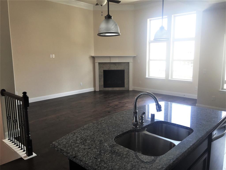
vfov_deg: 48.2
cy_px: 85
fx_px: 189
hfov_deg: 61.7
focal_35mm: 29
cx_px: 113
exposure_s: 1/40
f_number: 2.2
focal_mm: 4.15
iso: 32
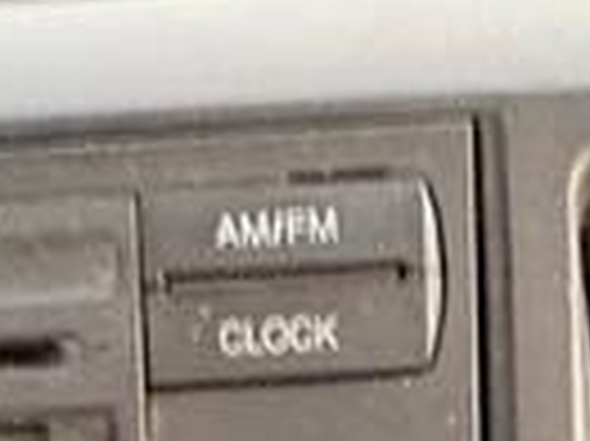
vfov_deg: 13.2
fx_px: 1635
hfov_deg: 19.6
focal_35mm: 96
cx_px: -59
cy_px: 891
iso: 640
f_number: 2.2
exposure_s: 1/60
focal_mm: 2.22
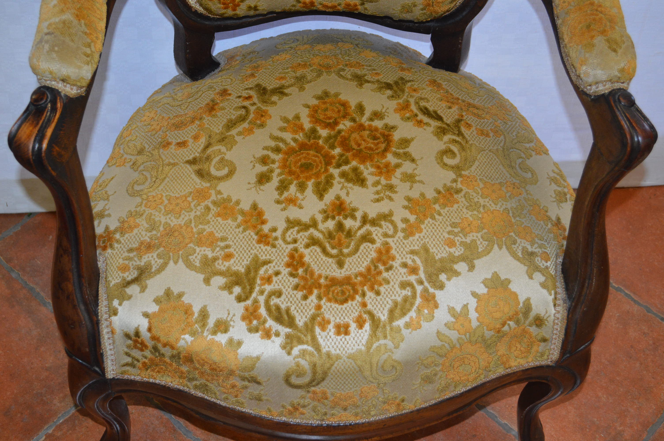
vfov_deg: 26.4
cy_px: 220
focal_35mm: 51
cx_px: 332
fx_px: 940
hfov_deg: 38.9
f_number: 5
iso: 800
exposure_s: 1/60
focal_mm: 34
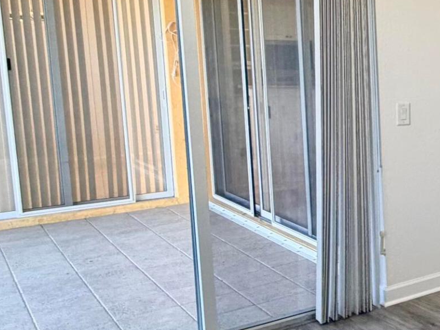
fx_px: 661
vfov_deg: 28.0
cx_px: 575
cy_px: 142
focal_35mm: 52
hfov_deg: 29.5
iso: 160
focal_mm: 2.22
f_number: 2.2
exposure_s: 1/120
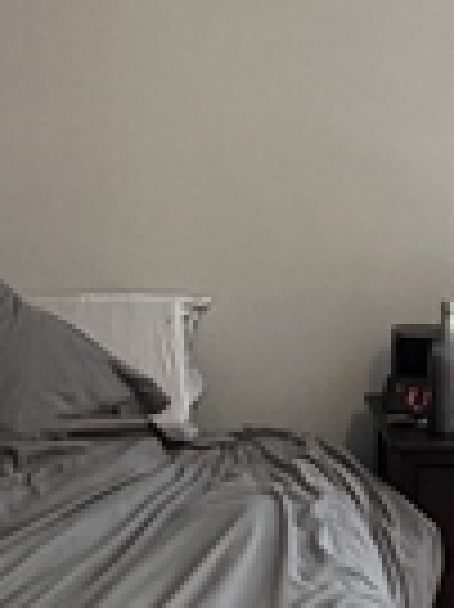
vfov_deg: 25.8
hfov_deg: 19.8
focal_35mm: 74
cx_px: 153
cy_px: 104
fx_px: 1296
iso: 320
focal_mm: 1.57
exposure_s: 1/60
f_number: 1.8
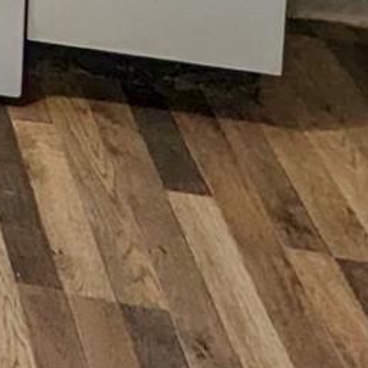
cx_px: -664
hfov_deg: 11.2
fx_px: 1359
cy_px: -630
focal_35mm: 113
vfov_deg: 11.4
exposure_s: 1/120
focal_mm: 2.35
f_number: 2.2
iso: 72
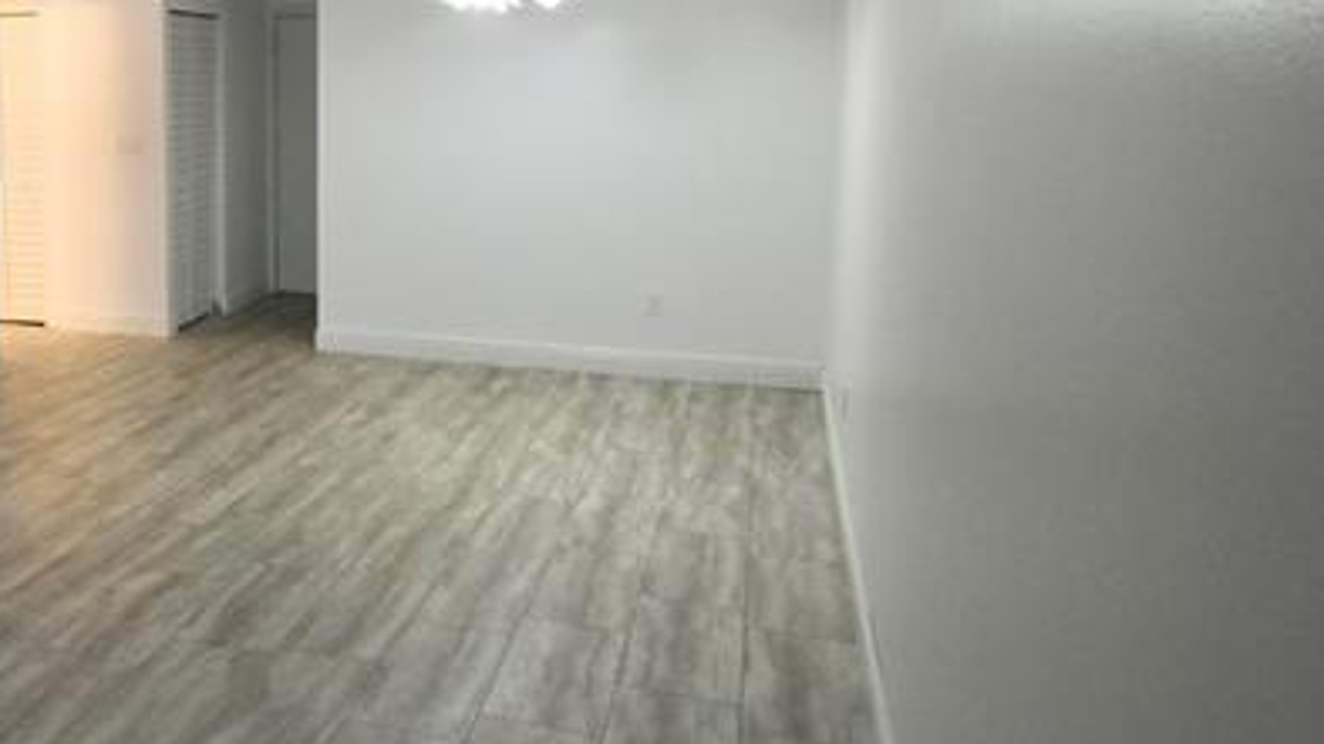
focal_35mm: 32
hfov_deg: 56.5
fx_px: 1123
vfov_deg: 36.3
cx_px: 259
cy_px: 244
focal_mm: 10
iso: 2000
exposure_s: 1/125
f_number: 4.5
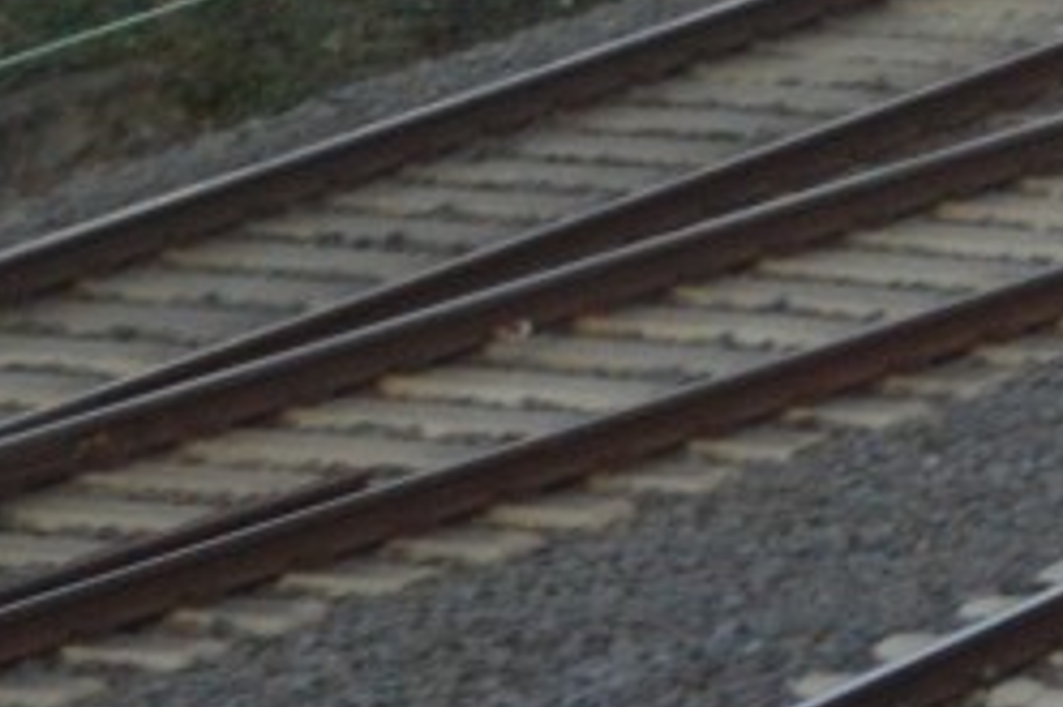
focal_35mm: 539
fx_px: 15912
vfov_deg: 2.5
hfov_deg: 3.7
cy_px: -1375
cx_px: 3472
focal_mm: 55
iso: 1100
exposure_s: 1/500
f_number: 5.6
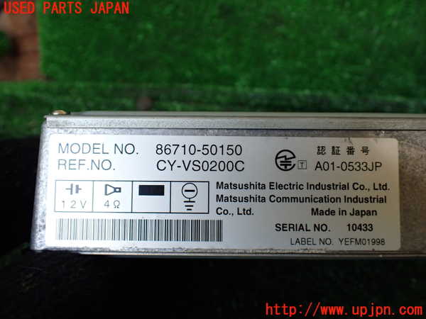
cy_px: 160
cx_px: 213
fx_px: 369
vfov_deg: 46.8
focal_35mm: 30
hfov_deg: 60.0
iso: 250
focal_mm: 5.4
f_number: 2.3
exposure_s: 1/125
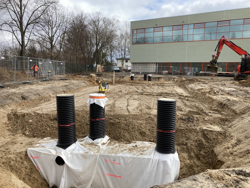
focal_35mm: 28
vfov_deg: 49.7
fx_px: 202
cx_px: 125
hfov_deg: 63.4
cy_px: 94
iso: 20
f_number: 1.8
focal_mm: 3.99
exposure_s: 1/842
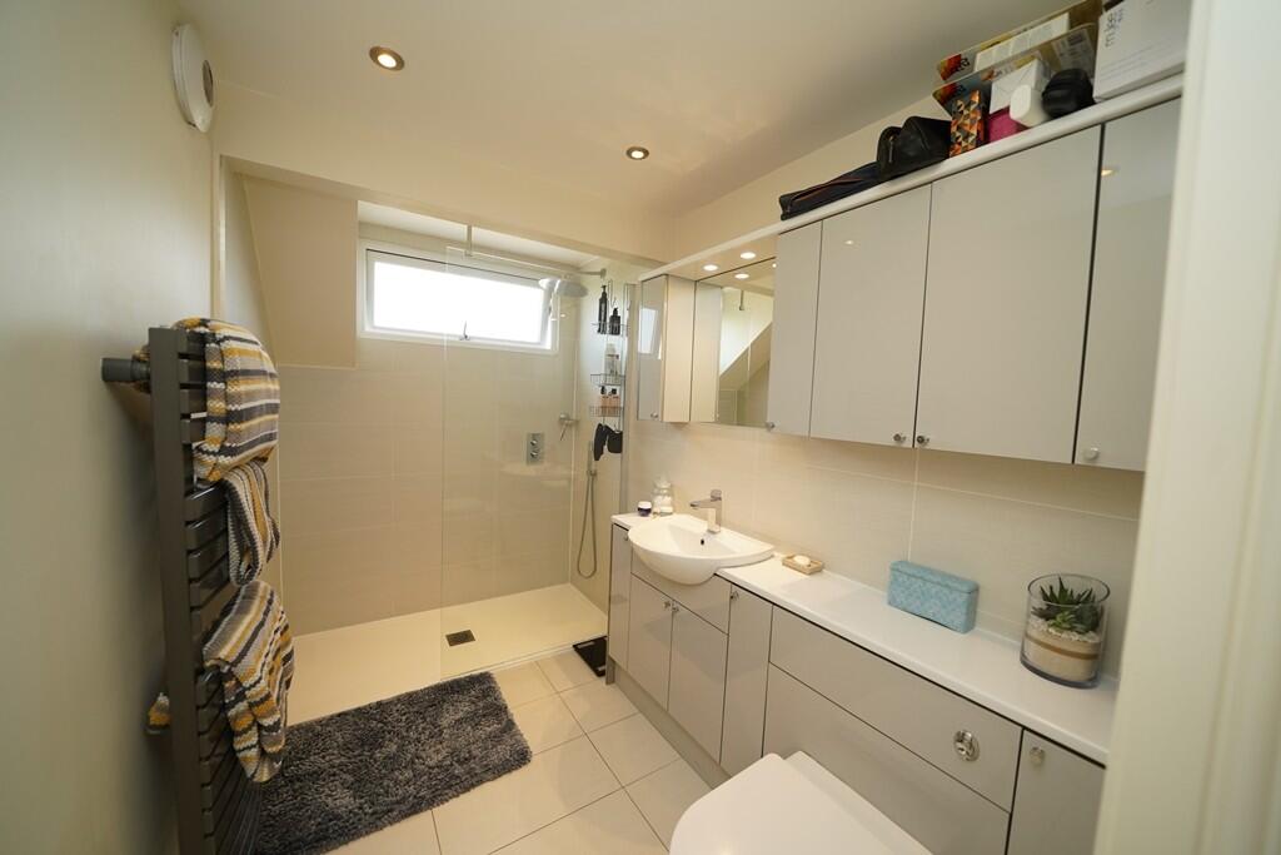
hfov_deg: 112.6
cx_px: 640
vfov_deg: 90.0
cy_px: 428
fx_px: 427
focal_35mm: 12
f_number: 4
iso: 500
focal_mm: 12
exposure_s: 1/160
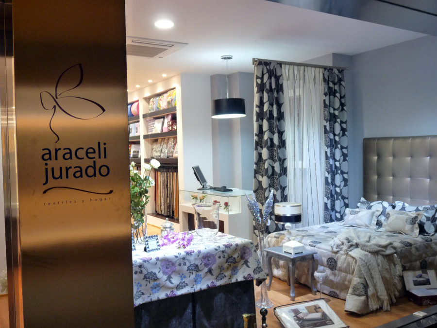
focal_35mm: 33
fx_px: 417
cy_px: 164
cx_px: 218
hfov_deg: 55.4
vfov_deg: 42.9
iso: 400
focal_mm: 5.9
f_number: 3
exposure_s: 1/15
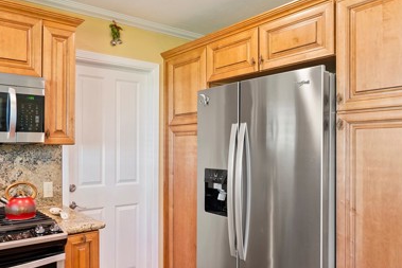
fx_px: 302
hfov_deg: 65.2
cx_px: 127
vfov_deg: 47.8
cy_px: 155
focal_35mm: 27
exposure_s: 1/2.5
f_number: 7.1
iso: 400
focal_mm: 16
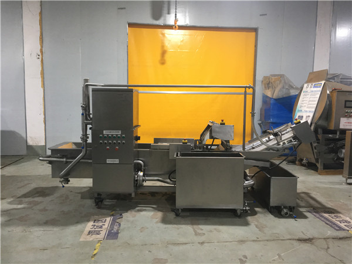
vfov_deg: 48.2
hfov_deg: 61.7
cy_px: 132
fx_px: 295
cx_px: 176
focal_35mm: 29
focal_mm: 4.15
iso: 200
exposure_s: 1/17
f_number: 2.2
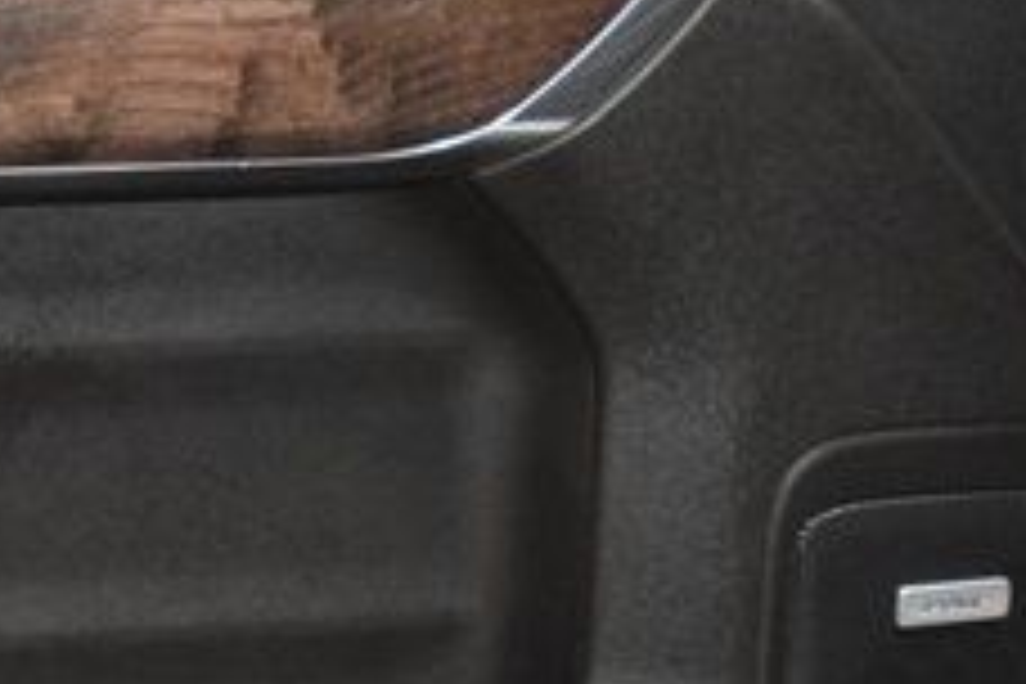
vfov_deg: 13.5
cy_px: 137
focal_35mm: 101
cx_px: -72
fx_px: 2878
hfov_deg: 19.4
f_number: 3.8
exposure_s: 1/100
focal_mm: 24
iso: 3200
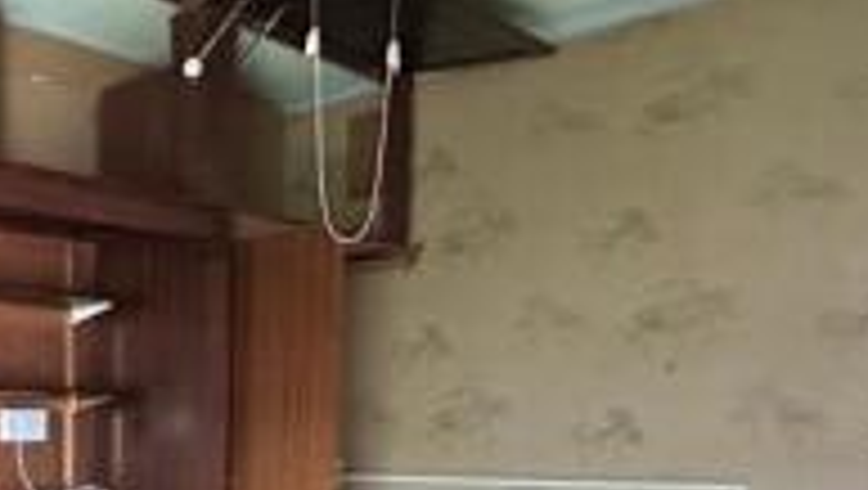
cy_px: 542
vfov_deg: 24.3
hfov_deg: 38.8
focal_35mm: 46
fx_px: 1060
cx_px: -25
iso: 1250
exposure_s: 1/55
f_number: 2.2
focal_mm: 2.22
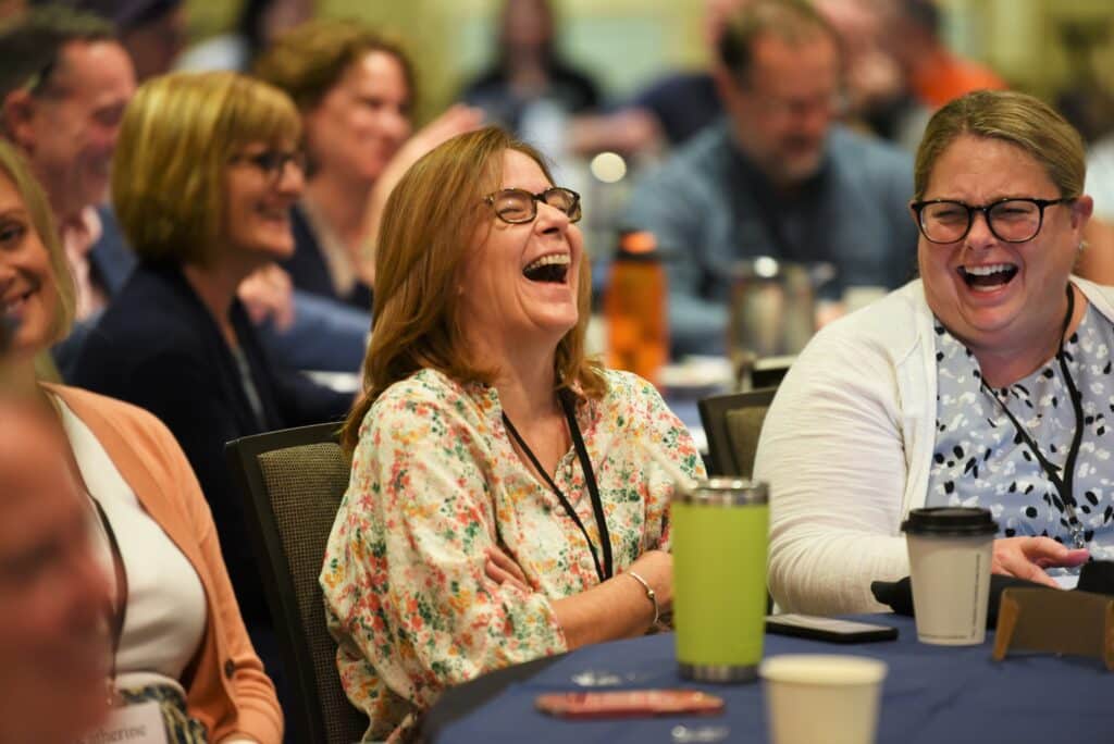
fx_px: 6192
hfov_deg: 10.3
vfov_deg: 6.9
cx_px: 557
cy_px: 372
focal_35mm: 200
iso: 1000
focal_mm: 200
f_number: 2.8
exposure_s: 1/100
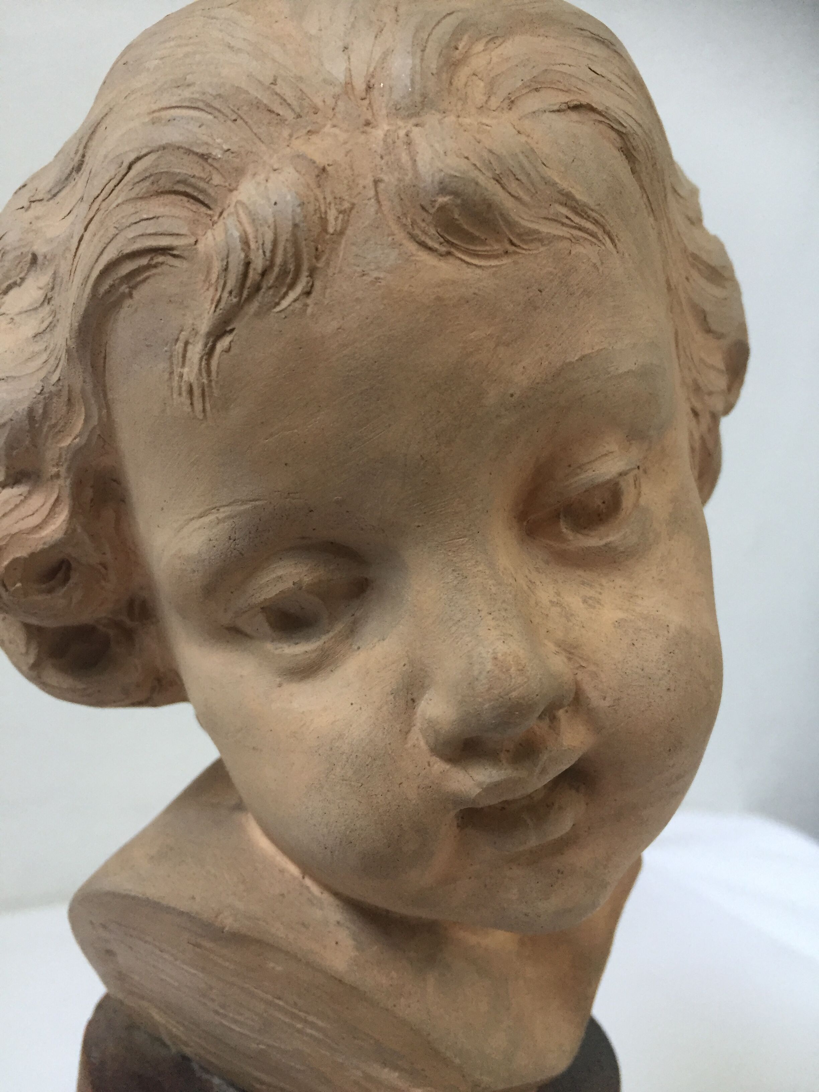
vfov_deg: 61.7
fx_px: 915
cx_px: 410
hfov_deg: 48.2
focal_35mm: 29
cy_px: 546
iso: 160
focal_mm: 4.15
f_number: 2.2
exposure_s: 1/33
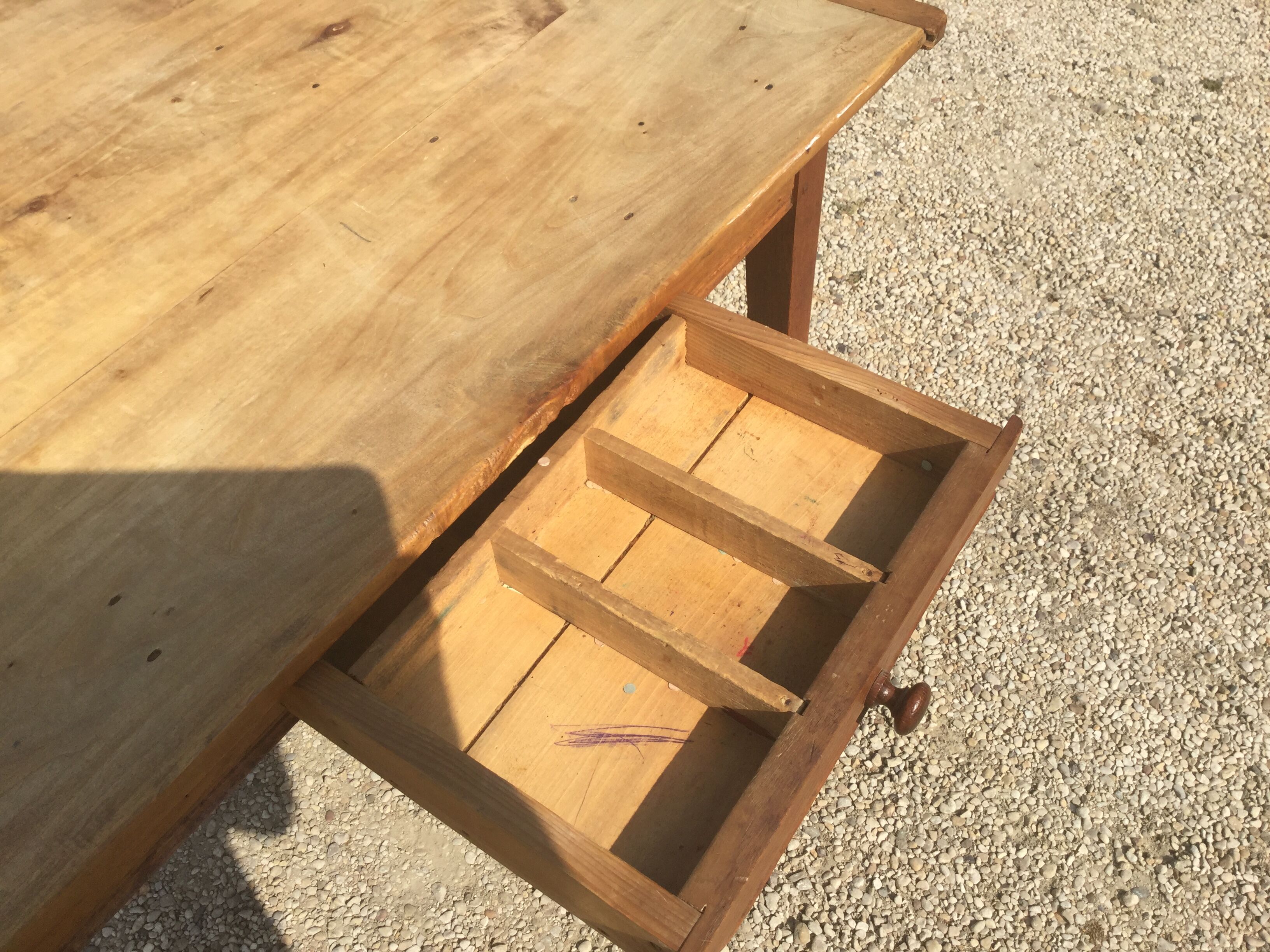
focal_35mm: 31
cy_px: 476
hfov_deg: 58.4
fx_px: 1137
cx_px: 635
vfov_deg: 45.4
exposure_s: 1/1597
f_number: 2.4
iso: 25
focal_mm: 3.3
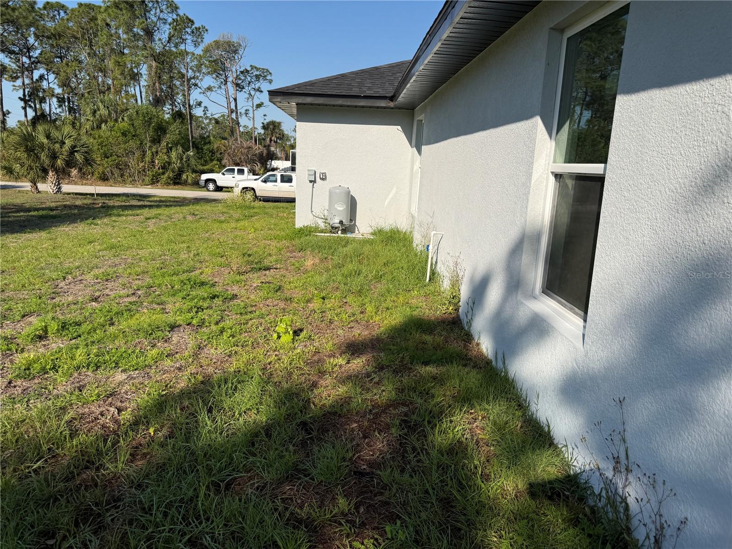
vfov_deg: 56.8
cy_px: 274
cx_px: 366
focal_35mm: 24
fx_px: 508
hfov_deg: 71.6
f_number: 1.78
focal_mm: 6.76
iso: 80
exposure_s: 1/5319
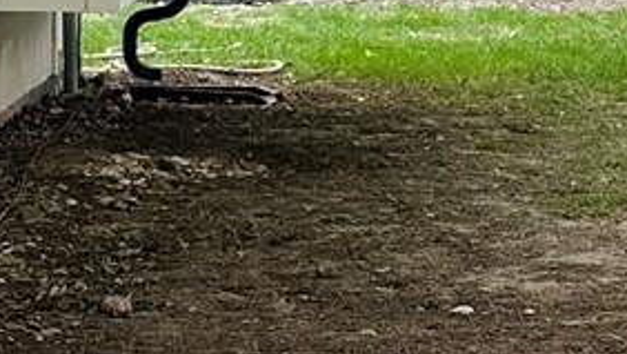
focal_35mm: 190
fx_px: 3161
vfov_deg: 6.3
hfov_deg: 11.3
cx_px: 438
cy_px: -174
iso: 64
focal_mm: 6.86
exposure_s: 1/150
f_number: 1.78
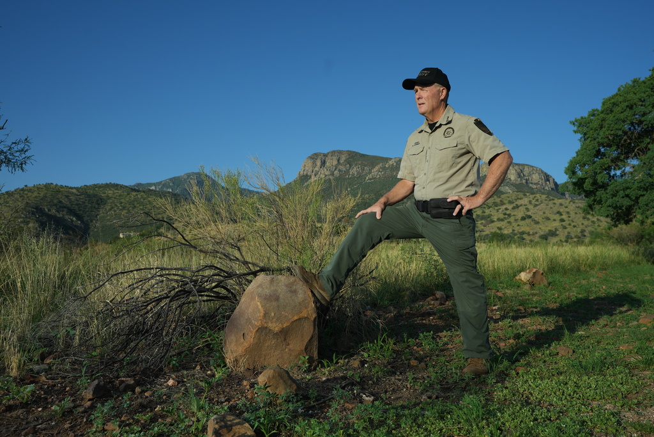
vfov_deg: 40.0
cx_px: 327
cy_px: 218
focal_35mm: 33
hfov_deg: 57.2
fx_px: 600
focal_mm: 33
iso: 100
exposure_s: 1/400
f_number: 7.1
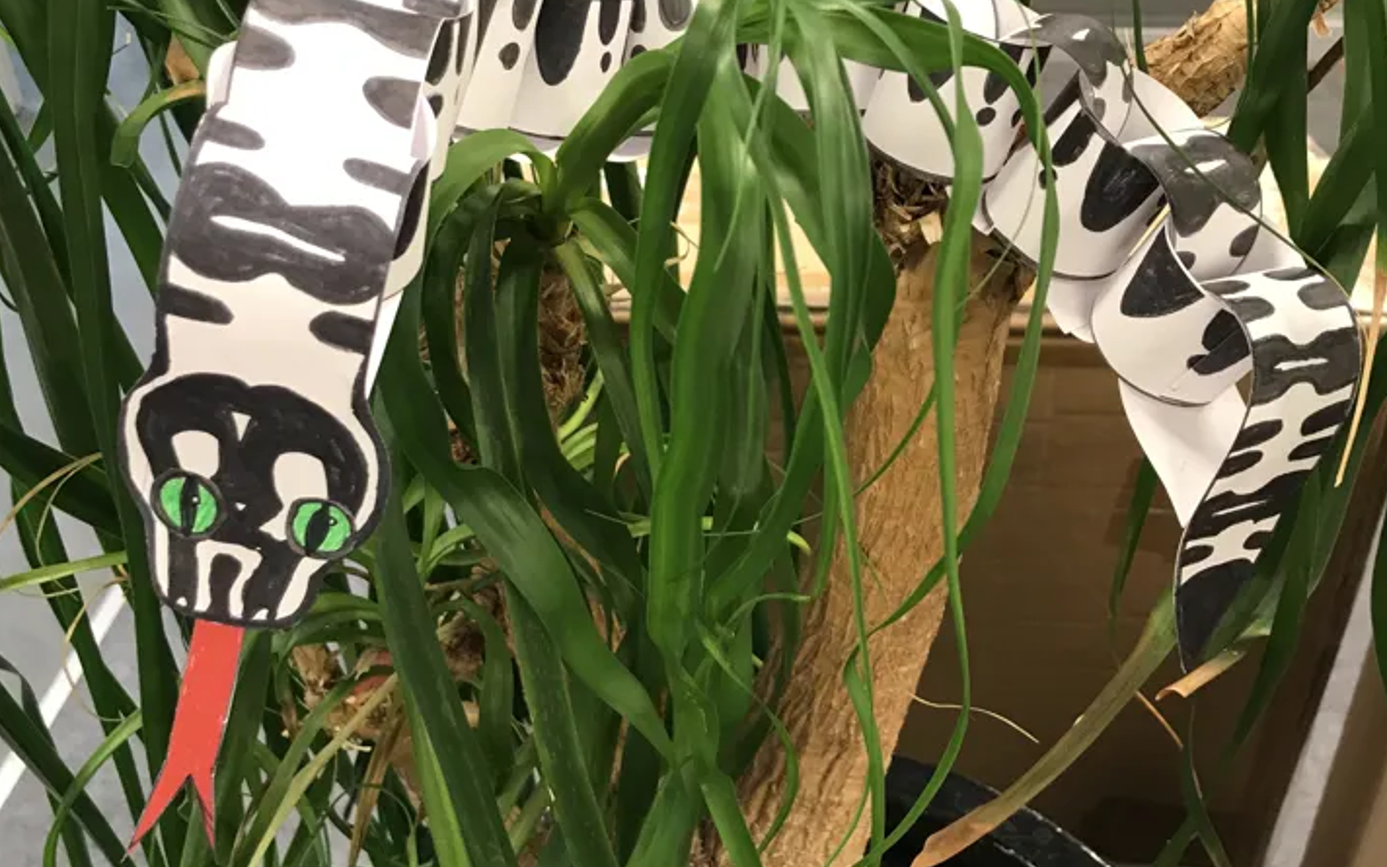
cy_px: 448
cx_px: 697
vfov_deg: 32.0
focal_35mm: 40
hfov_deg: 49.3
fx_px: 1512
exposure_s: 1/17
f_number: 1.8
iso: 50
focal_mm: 3.99
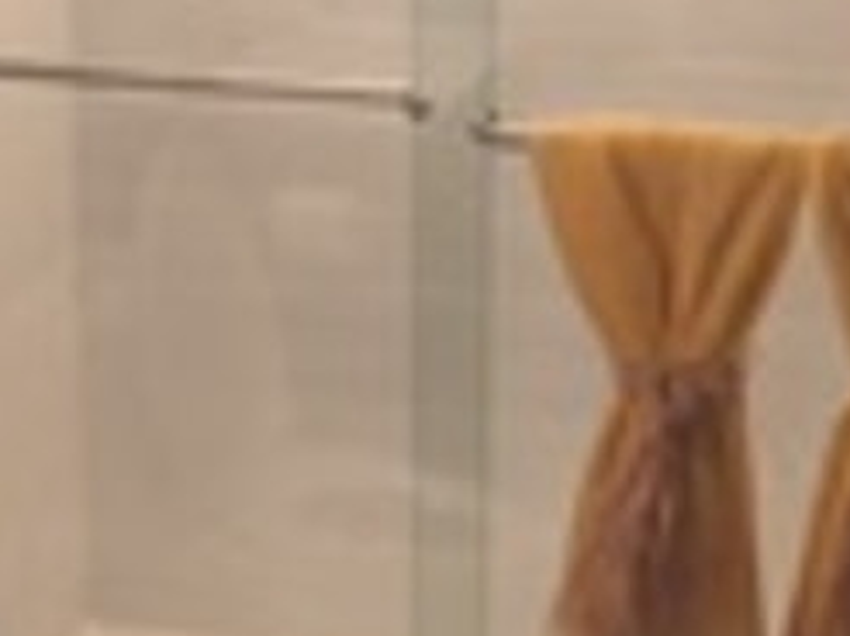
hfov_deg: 16.6
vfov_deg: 12.5
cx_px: 183
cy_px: 218
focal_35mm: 118
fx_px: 2895
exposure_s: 1/30
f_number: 2.2
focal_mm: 4.15
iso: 50
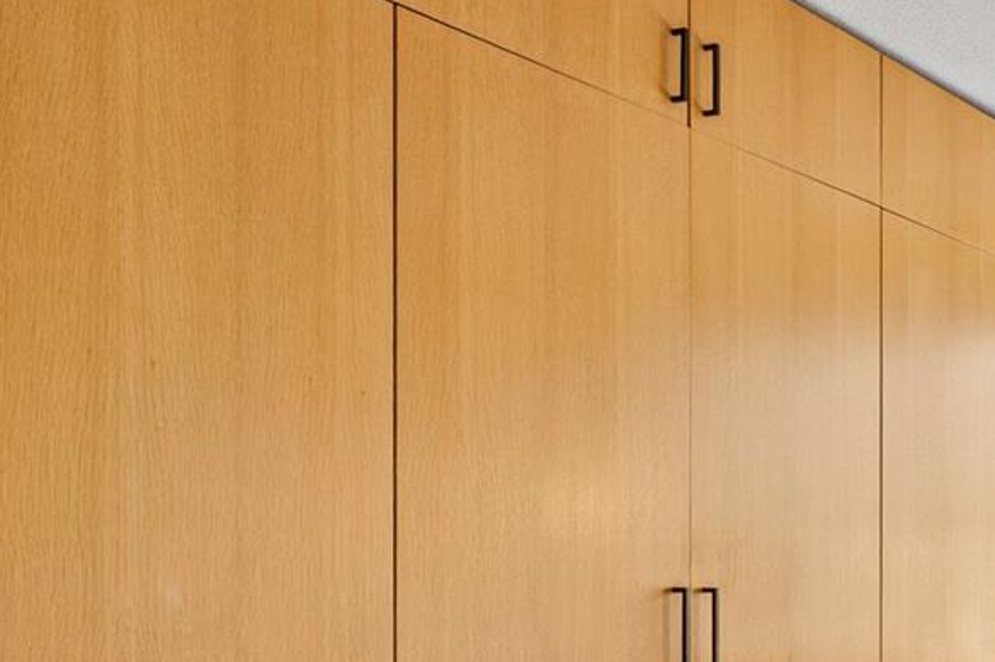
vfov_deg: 25.6
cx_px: 1284
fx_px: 1353
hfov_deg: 31.4
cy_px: 720
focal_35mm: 49
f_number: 11
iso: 200
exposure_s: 1/1.25
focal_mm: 14
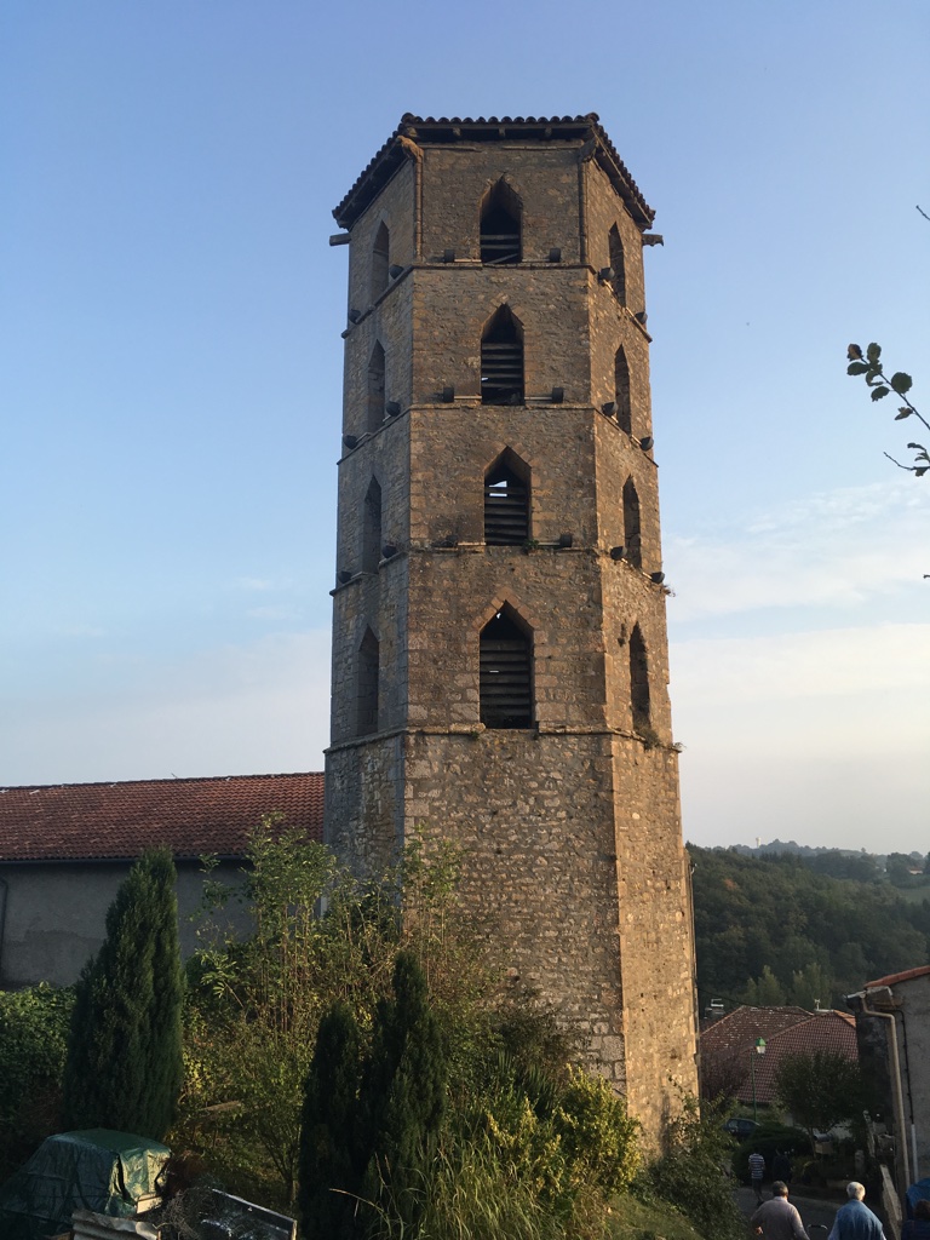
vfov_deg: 61.7
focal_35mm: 29
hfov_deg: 48.2
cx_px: 465
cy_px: 620
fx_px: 1039
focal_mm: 4.15
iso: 25
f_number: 2.2
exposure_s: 1/293
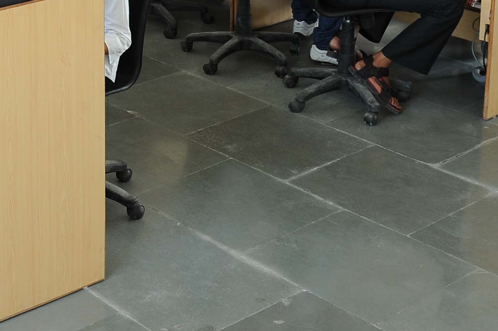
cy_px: -96
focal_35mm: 90
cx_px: -26
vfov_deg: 14.5
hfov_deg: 21.6
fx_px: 1244
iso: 500
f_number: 6.3
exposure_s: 1/40
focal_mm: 26
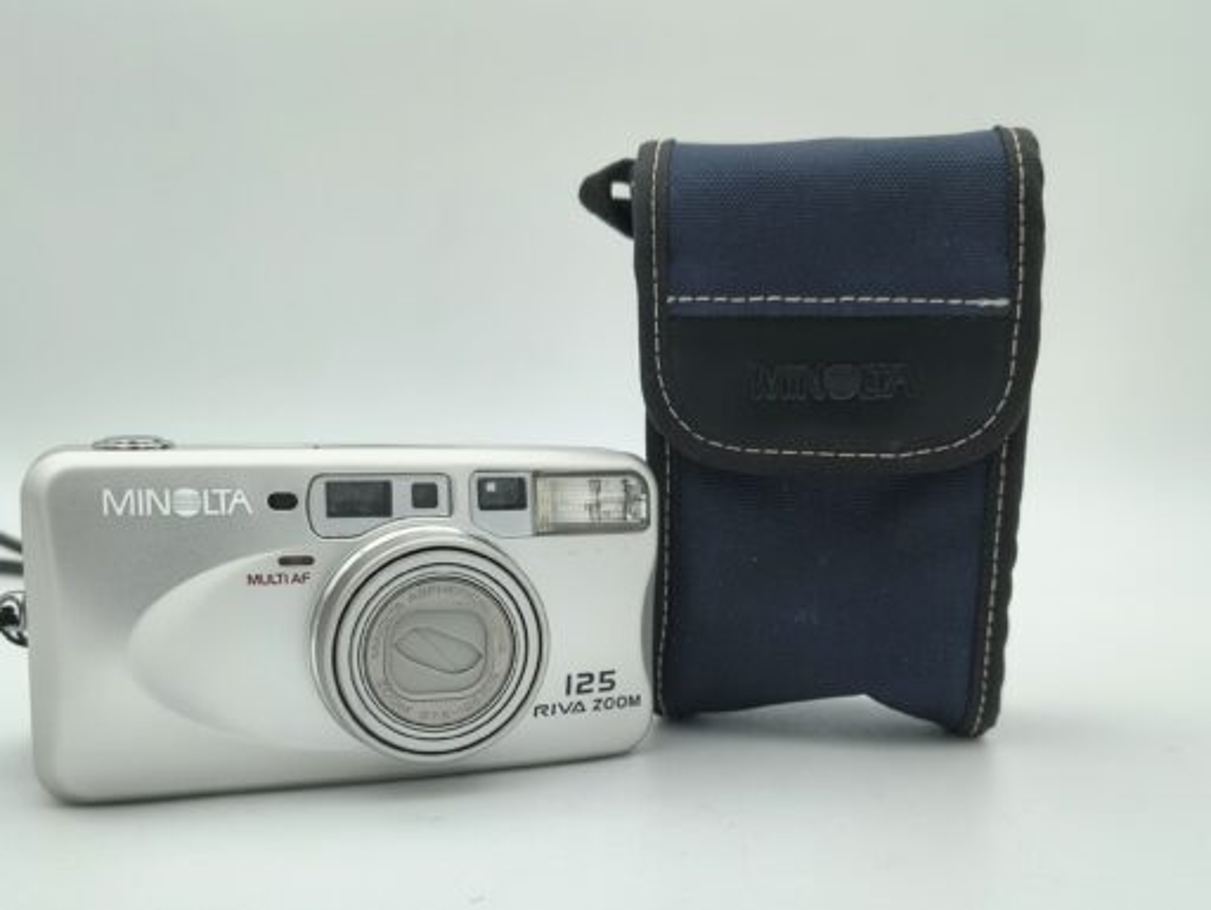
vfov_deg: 56.9
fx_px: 840
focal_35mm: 24
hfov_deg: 71.5
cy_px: 455
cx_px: 606
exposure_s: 1/580
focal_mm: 5.56
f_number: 1.8
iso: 100
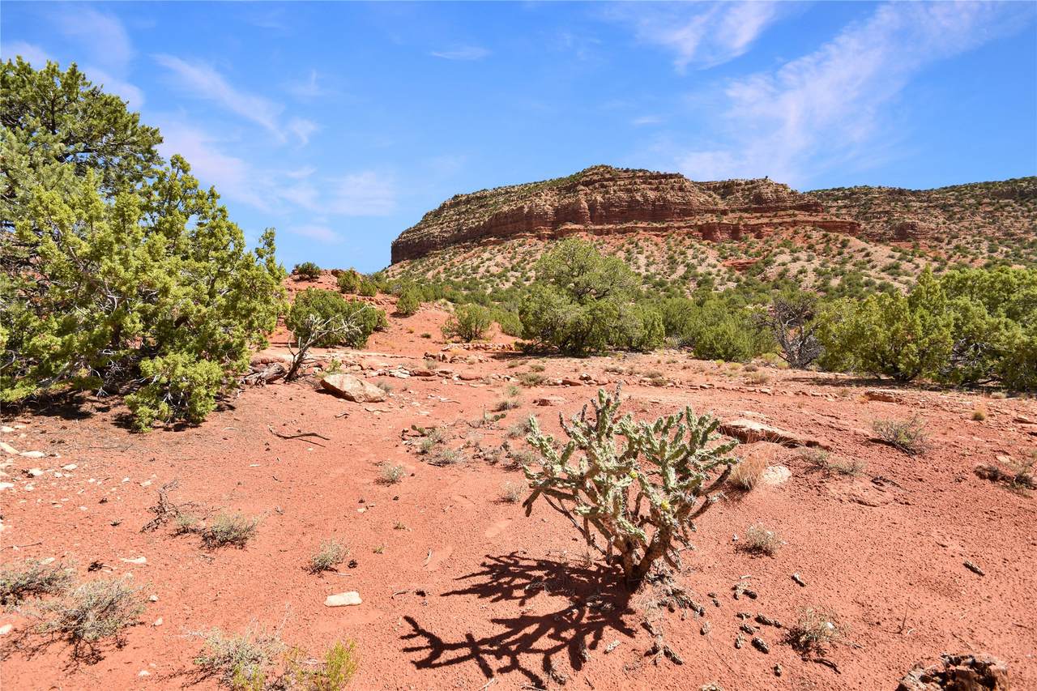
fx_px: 432
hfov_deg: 100.4
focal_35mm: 15
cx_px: 518
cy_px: 346
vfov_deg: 77.3
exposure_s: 1/320
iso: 200
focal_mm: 10
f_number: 9
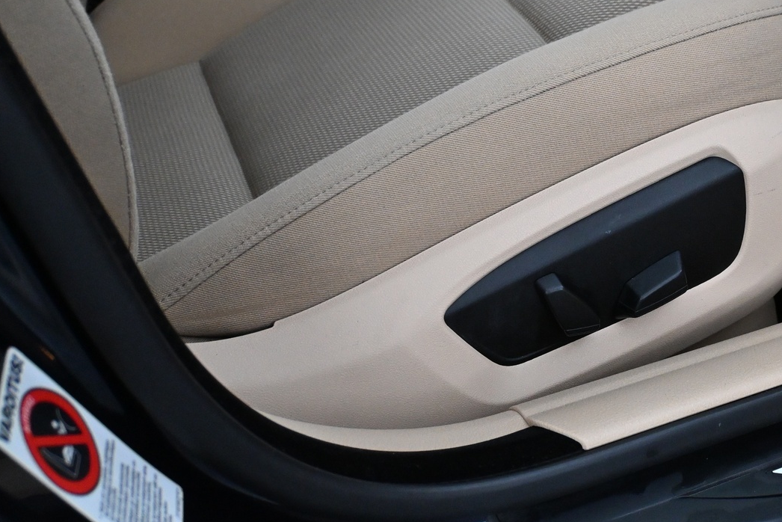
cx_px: 584
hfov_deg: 39.4
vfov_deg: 27.6
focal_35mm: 49
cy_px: 227
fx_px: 1060
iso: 4000
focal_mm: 21
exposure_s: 1/60
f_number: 4
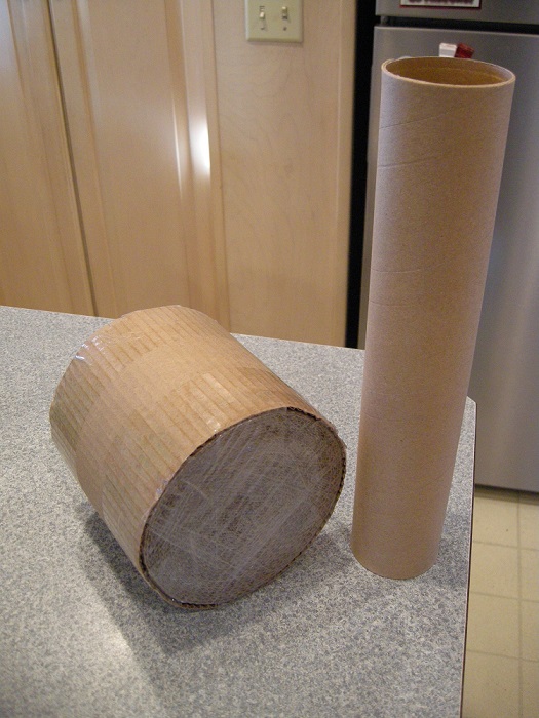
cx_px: 270
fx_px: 727
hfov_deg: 40.7
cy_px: 359
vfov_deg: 52.6
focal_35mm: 35
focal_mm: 7.5
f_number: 2.7
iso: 400
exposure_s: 1/27
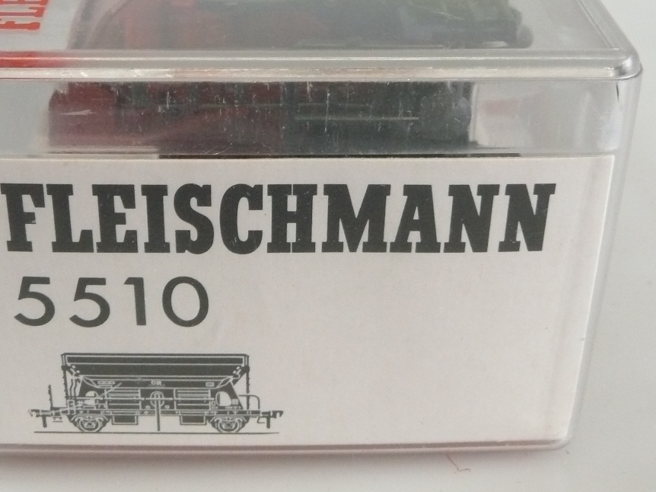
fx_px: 1231
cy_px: 76
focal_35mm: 65
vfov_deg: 22.2
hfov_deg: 29.8
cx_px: 290
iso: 400
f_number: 5.6
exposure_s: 1/80
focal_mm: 7.4
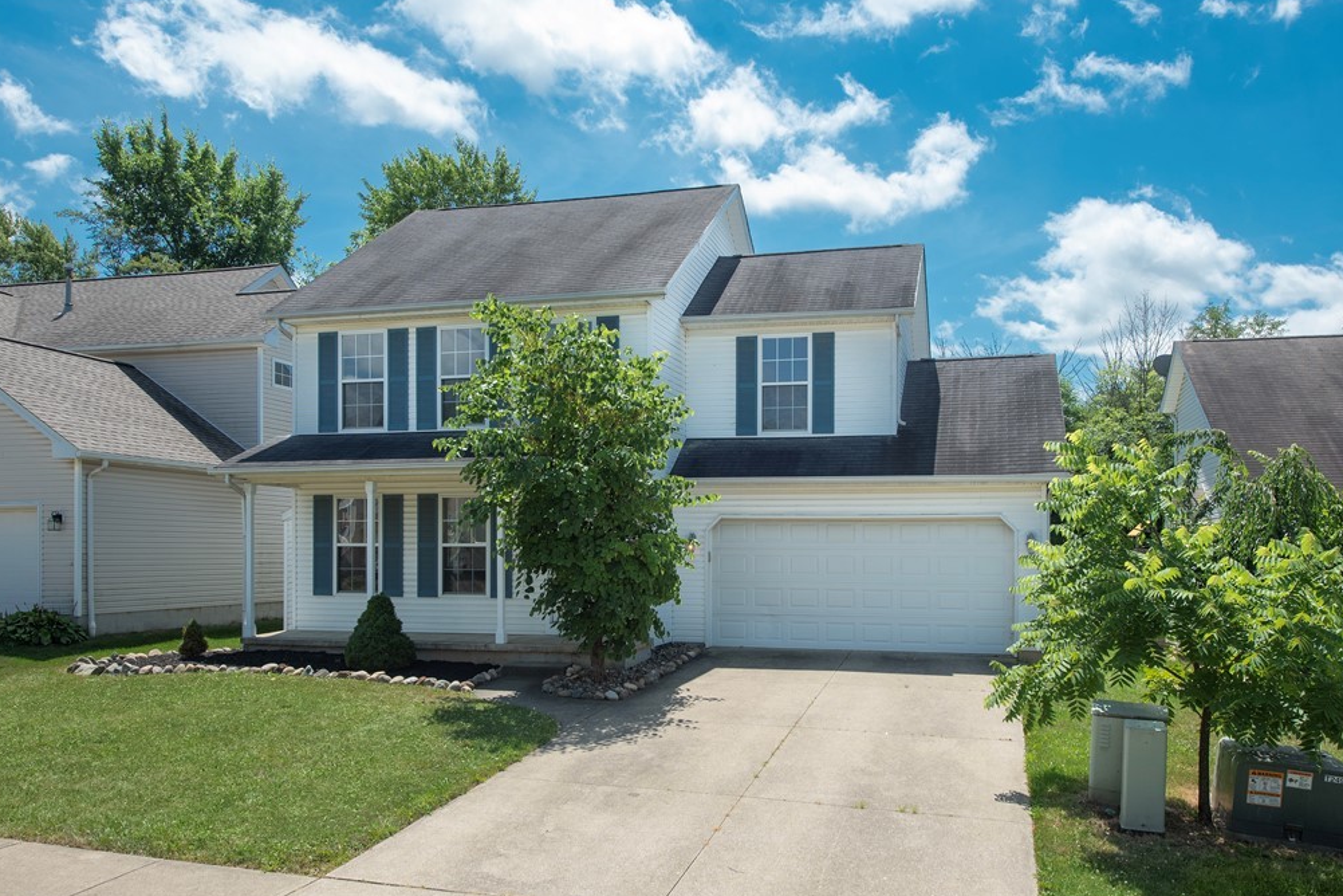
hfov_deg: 69.4
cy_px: 475
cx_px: 656
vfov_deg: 49.5
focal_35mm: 26
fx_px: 970
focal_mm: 24
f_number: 9
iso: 200
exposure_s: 1/400
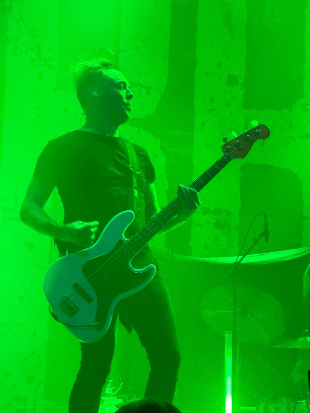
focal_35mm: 120
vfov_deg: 16.4
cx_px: 155
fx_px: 1433
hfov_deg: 12.3
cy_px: 206
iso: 640
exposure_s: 1/60
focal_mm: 15.66
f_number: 2.8
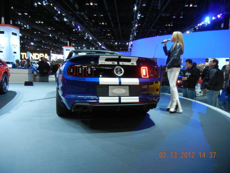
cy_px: 86
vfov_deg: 46.8
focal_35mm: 30
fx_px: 199
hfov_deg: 60.0
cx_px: 115
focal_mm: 5.4
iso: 400
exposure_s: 1/44.4
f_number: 3.5
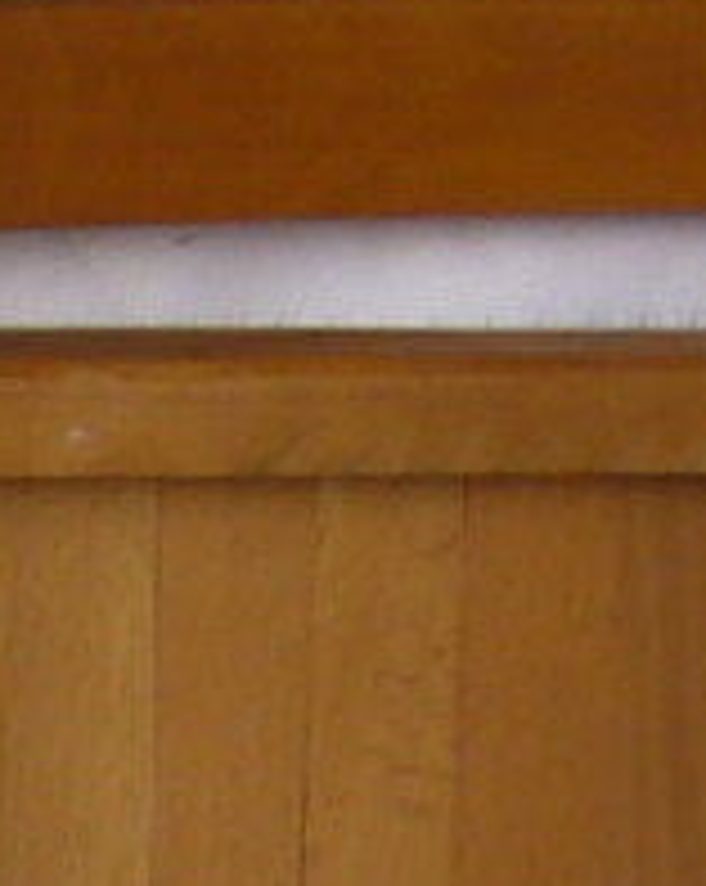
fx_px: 7278
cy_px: 1660
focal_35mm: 278
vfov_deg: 6.8
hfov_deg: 5.4
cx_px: -737
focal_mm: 5.8
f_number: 2.8
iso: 80
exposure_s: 1/80
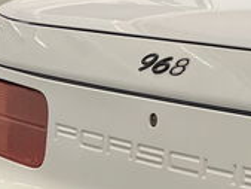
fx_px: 856
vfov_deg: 12.5
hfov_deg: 14.0
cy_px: 137
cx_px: 506
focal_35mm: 118
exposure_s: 1/100
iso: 125
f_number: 1.6
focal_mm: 5.1
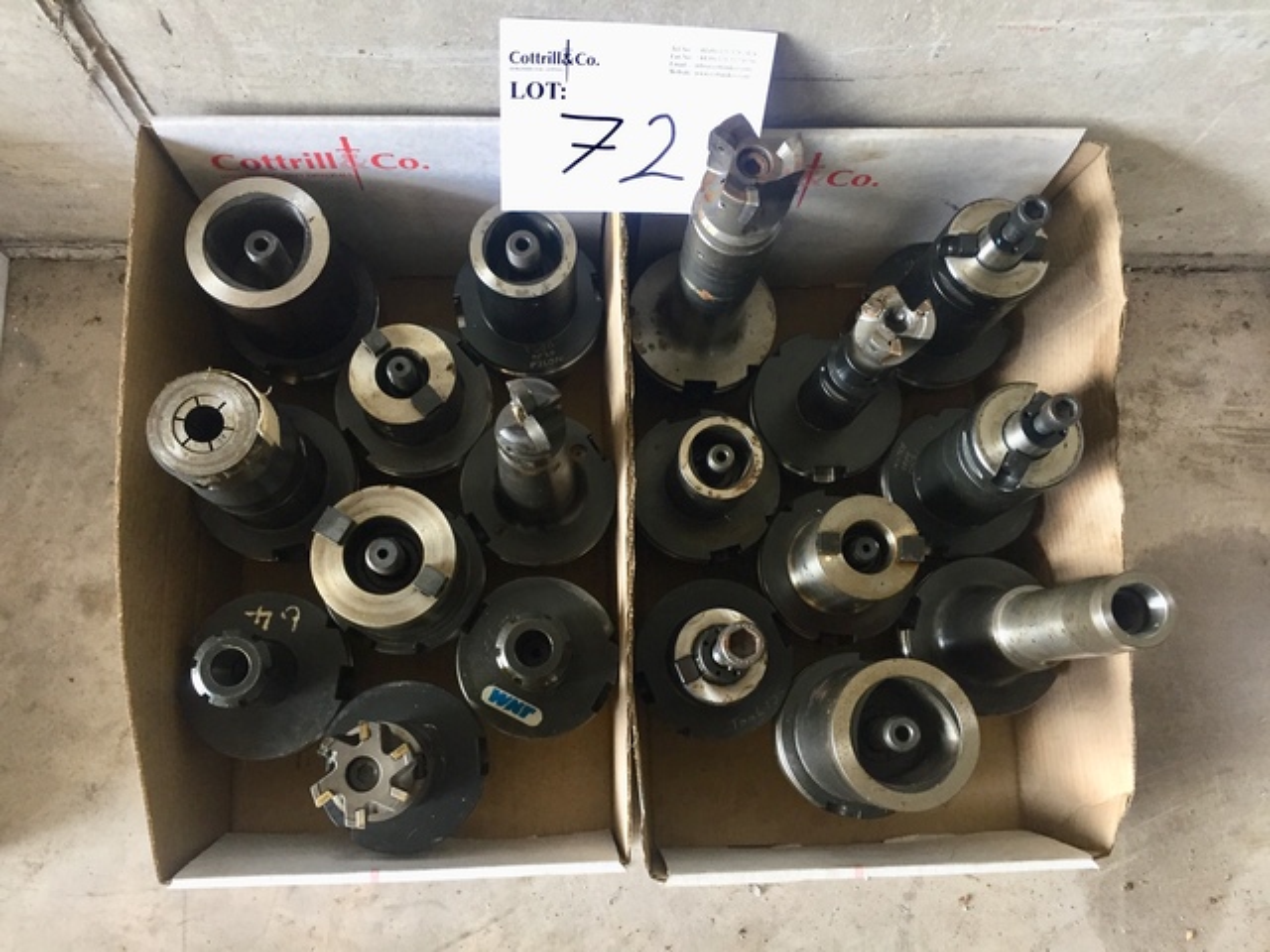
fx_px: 1064
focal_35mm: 29
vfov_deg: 48.2
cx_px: 635
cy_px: 476
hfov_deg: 61.7
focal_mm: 4.15
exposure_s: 1/33
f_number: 2.2
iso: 80
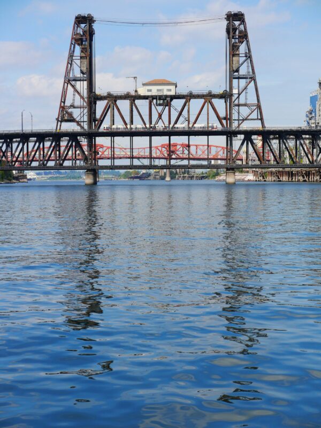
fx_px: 865
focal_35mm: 70
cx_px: 160
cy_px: 214
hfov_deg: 21.0
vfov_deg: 27.8
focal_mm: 35
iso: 200
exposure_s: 1/640
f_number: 8
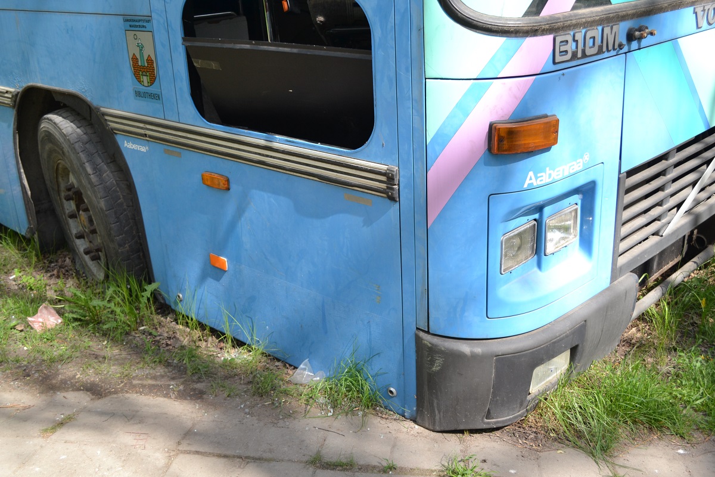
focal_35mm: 39
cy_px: 238
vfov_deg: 34.2
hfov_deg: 49.6
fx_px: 775
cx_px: 358
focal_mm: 26
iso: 400
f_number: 4.2
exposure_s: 1/800
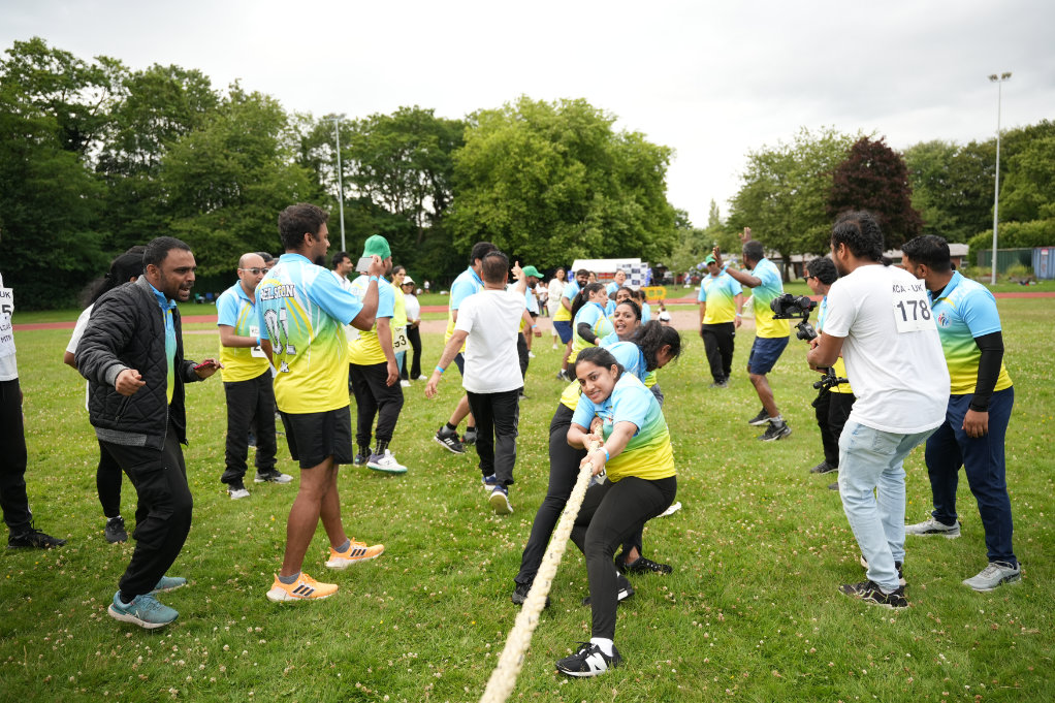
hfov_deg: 70.9
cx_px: 528
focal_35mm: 25
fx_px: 741
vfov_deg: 50.7
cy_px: 352
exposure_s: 1/800
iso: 250
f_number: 2.8
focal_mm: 25.3
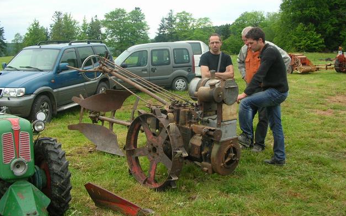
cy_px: 92
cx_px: 177
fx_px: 358
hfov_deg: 51.5
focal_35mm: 38
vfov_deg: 33.5
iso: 50
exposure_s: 1/302
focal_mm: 5.8
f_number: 2.8
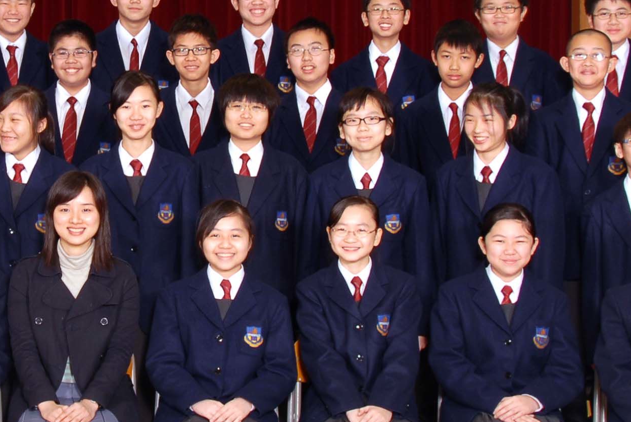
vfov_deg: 14.6
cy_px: 73
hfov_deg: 21.5
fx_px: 1632
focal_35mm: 93
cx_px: 86
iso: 100
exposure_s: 1/13
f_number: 7.1
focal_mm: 20
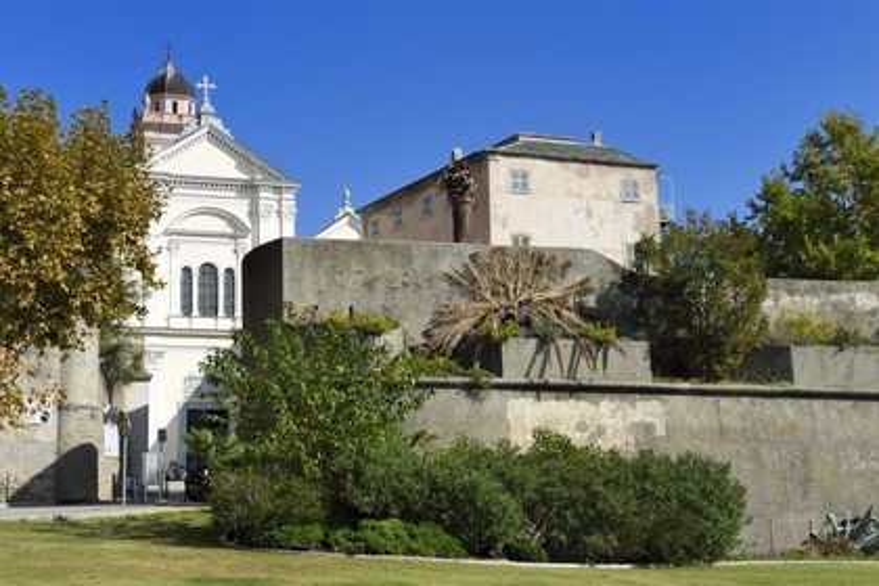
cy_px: 293
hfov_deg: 34.5
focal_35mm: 58
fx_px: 1416
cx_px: 440
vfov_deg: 23.4
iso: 200
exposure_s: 1/250
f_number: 14
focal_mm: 58
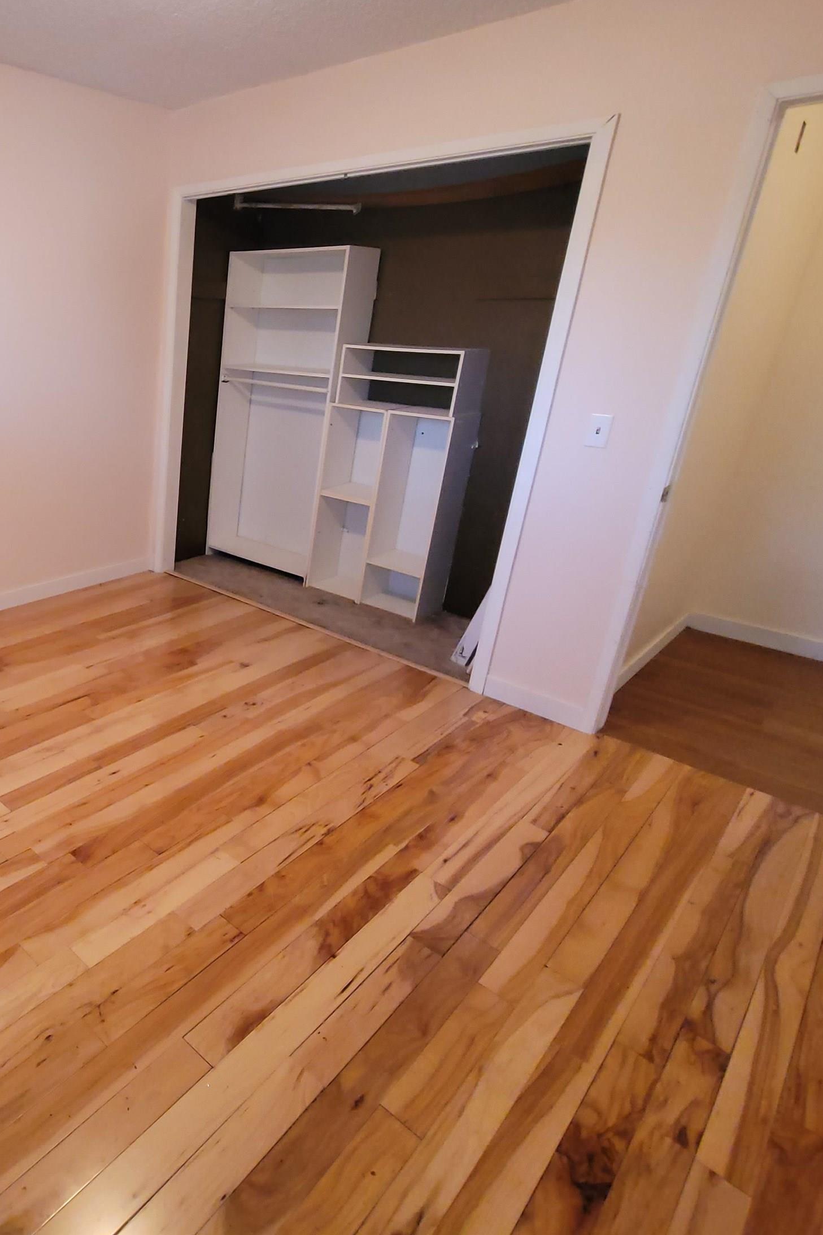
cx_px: 90
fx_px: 652
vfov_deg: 86.8
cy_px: 585
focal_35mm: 19
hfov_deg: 56.2
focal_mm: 2.2
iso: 400
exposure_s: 1/60
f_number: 2.2
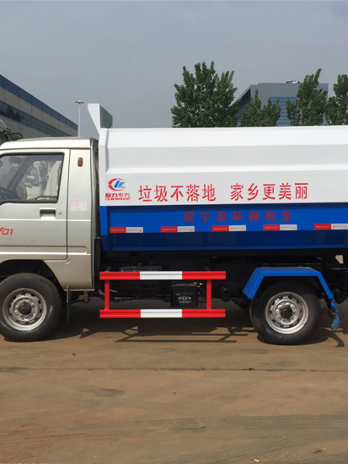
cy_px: 233
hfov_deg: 36.8
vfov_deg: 47.8
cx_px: 168
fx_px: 522
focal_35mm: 39
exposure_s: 1/3968
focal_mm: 4.15
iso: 32
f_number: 2.2
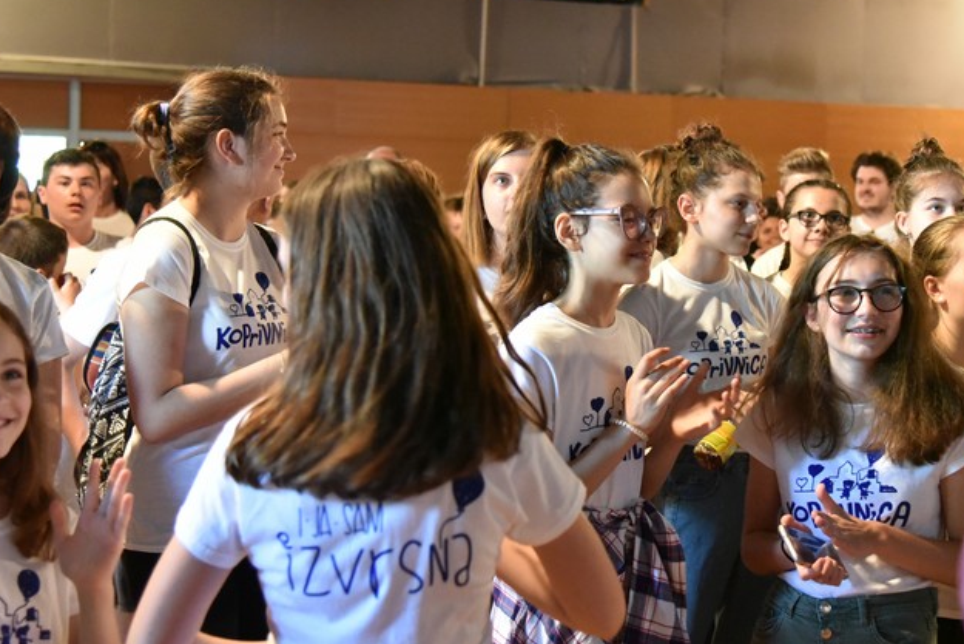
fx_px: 1687
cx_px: 583
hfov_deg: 31.8
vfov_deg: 21.6
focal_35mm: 63
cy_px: 276
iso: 10000
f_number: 4
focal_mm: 48
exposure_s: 1/125
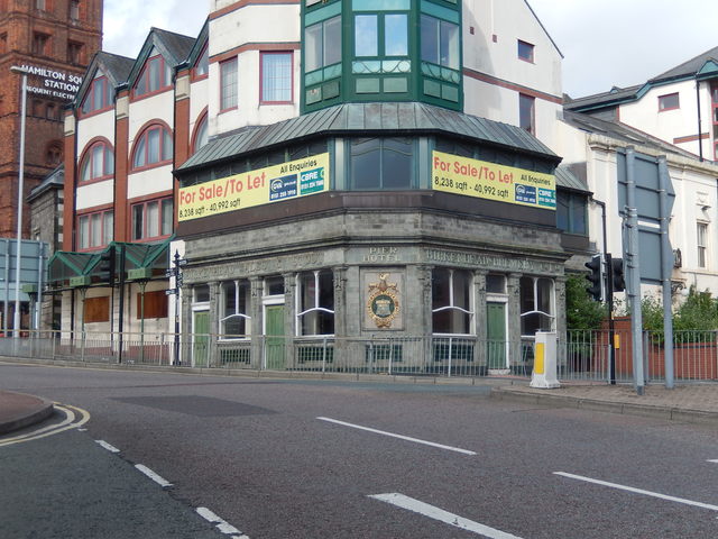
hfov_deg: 37.5
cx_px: 359
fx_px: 1058
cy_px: 270
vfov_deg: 28.6
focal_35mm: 51
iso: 125
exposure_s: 1/640
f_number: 4.5
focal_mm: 9.2
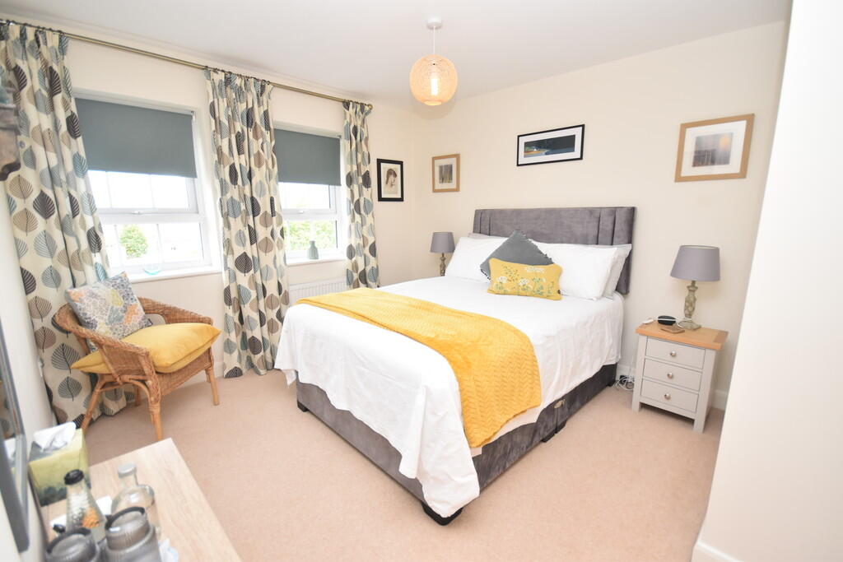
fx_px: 351
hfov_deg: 100.4
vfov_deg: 77.3
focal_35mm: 15
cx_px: 422
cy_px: 281
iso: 800
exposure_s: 1/160
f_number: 4.5
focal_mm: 10
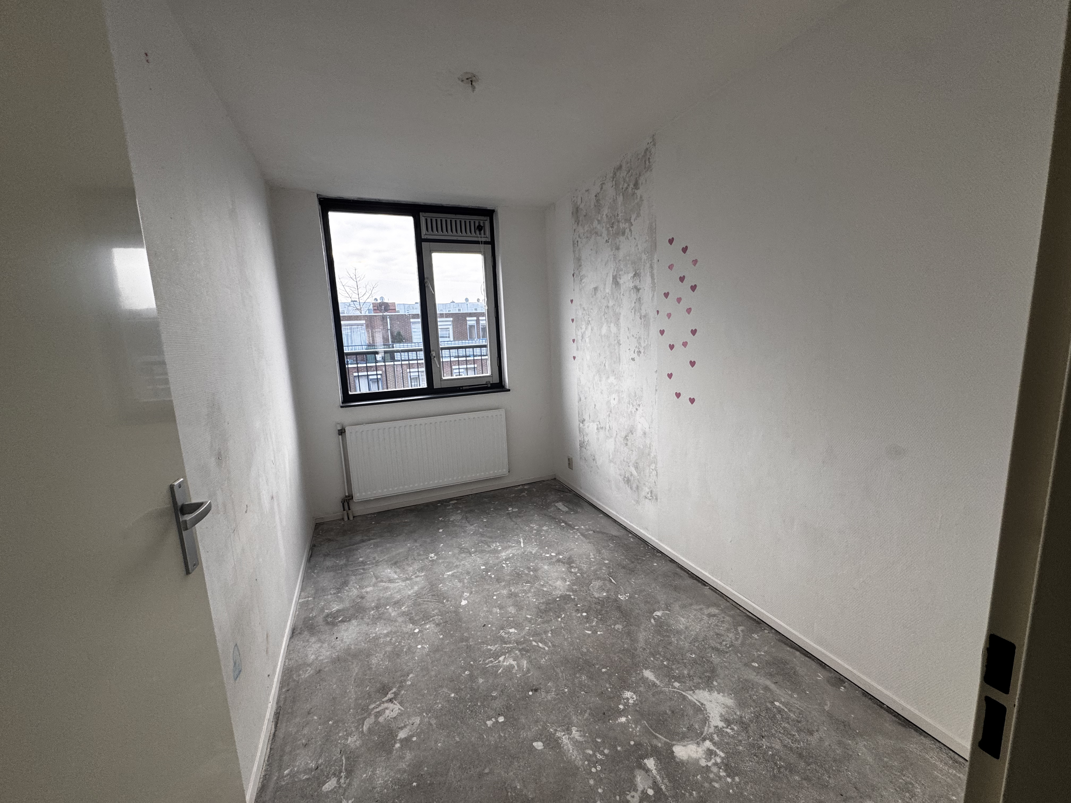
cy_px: 402
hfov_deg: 102.1
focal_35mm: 14
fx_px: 433
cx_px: 536
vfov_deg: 85.7
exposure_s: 1/99
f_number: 2.2
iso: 64
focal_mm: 2.22
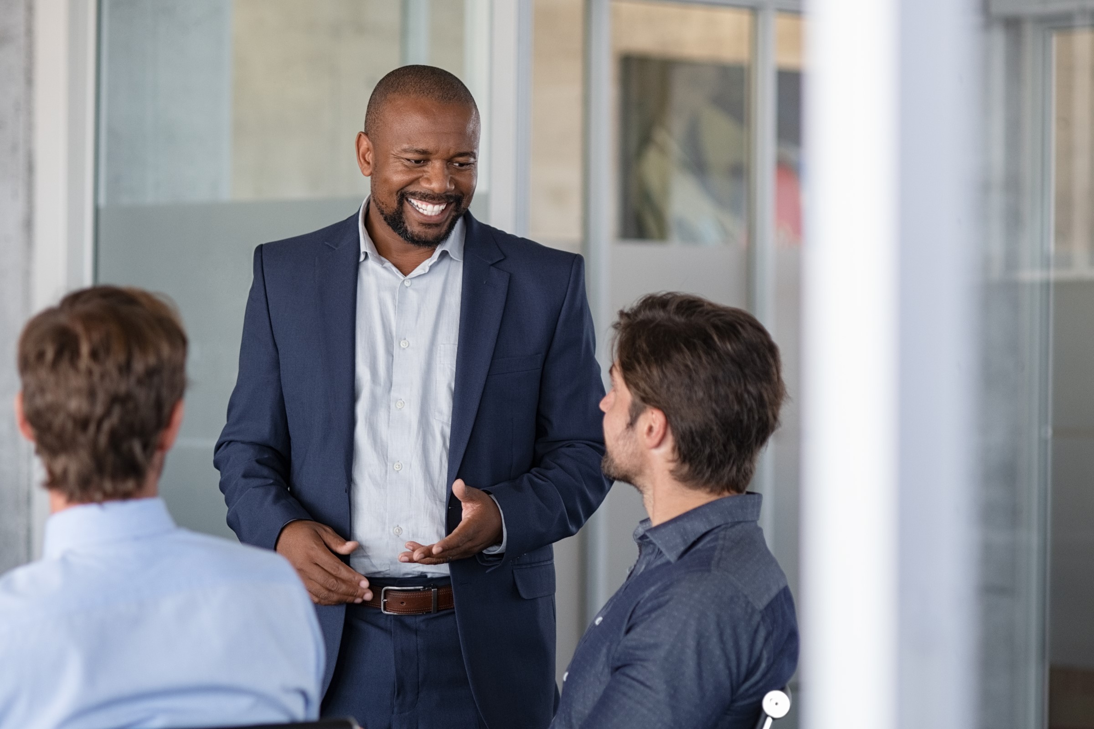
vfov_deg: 10.9
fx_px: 3828
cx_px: 547
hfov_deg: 16.3
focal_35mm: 126
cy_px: 364
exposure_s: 1/200
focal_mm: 105
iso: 500
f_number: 2.8
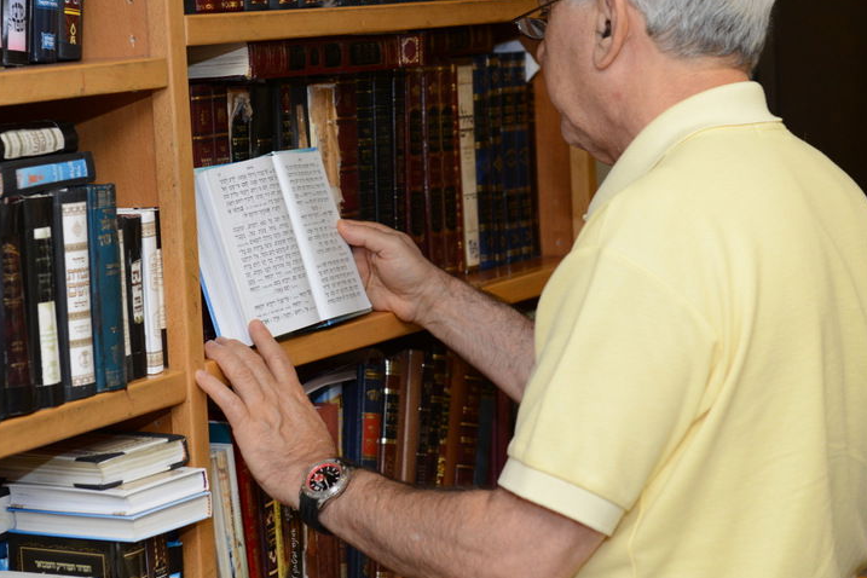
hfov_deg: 20.4
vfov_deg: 13.7
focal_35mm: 100
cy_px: 206
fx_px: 2408
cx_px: 415
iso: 1600
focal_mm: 70
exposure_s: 1/100
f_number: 5
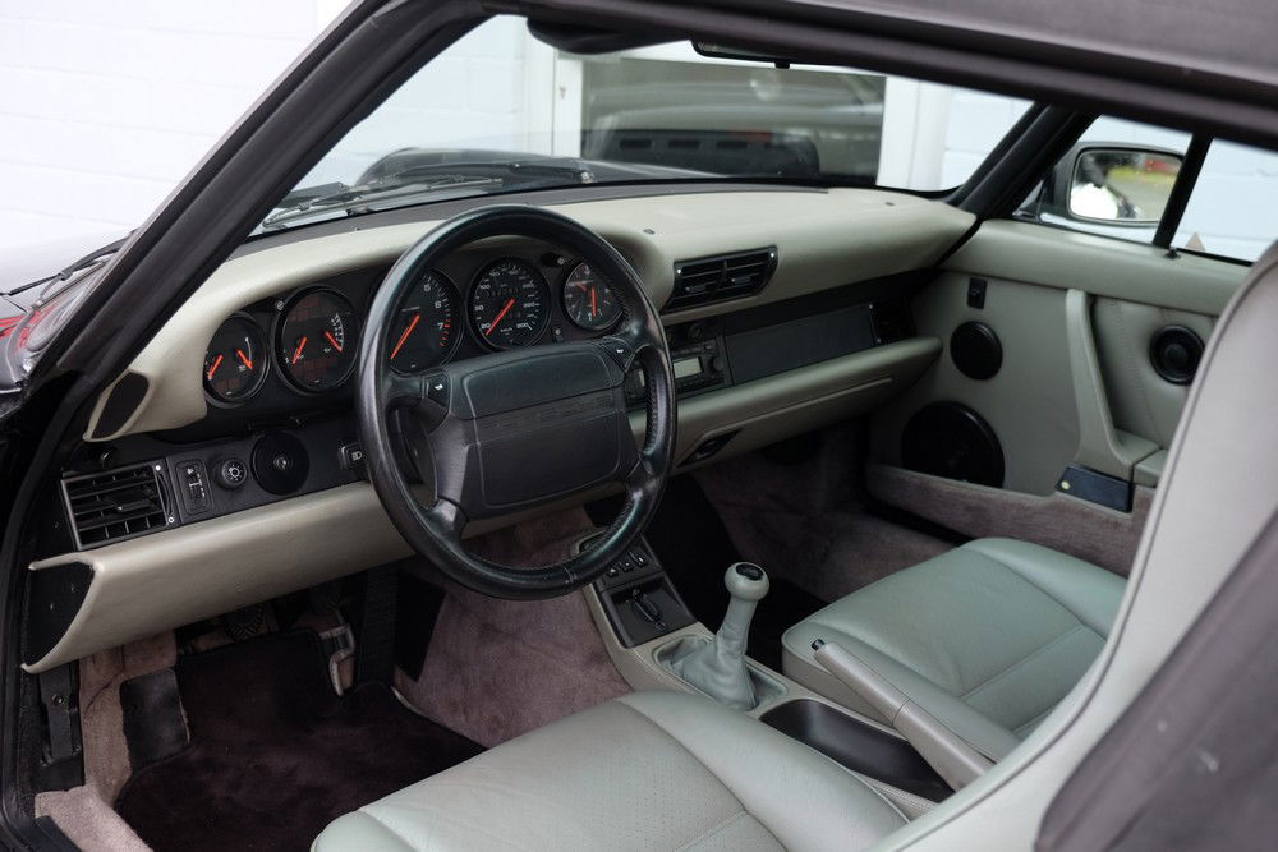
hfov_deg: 48.5
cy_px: 426
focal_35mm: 40
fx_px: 1420
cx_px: 639
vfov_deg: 33.4
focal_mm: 26.5
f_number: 3.6
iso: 200
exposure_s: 1/60
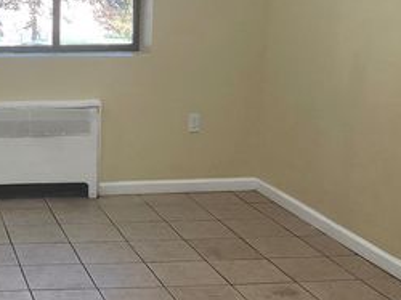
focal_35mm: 69
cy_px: 120
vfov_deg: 21.2
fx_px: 799
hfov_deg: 26.5
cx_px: -8
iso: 50
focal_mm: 3
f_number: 1.8
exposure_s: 1/60
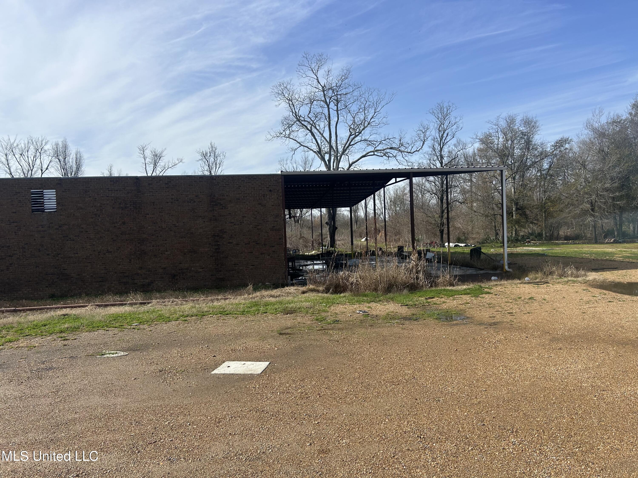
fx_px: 479
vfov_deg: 53.1
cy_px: 239
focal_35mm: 26
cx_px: 319
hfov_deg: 67.3
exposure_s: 1/3968
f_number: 1.5
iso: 50
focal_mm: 5.7
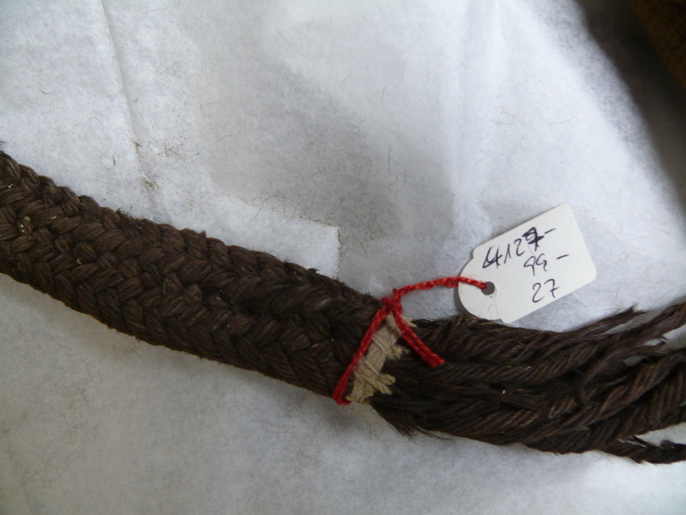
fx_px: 694
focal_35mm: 35
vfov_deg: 40.7
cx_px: 343
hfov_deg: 52.6
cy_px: 258
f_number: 2.8
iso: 200
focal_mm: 7.4
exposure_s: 1/25
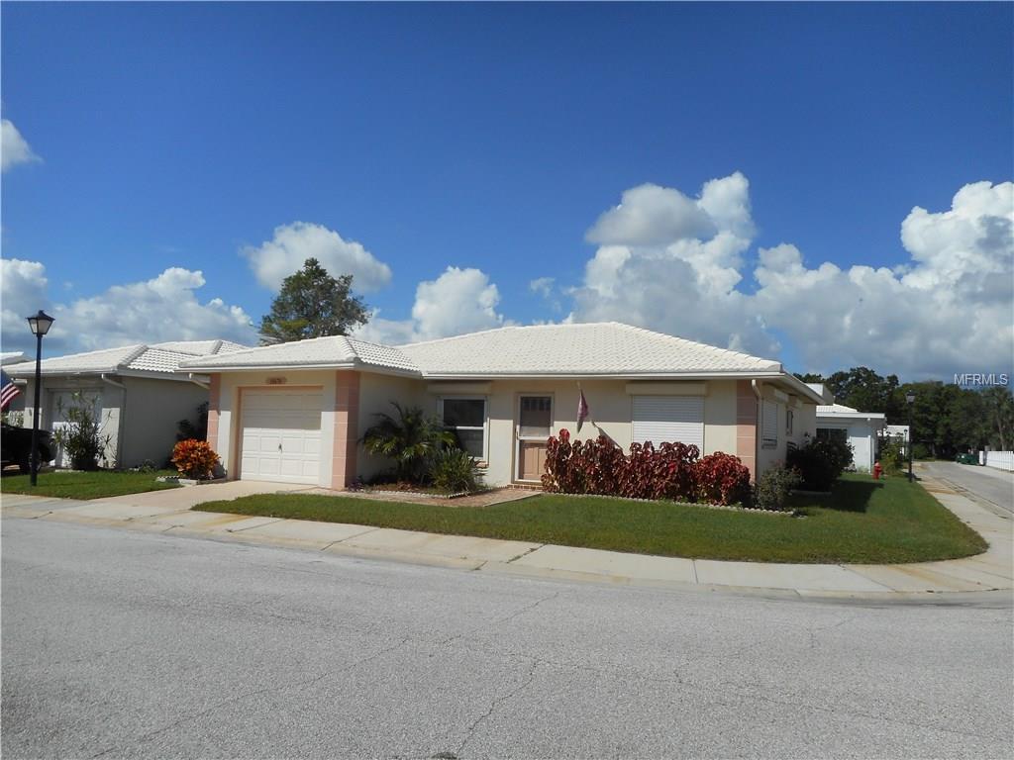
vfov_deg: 54.9
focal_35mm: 25
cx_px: 507
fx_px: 732
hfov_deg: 69.4
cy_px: 380
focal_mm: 4.5
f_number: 3.7
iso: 80
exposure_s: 1/1250
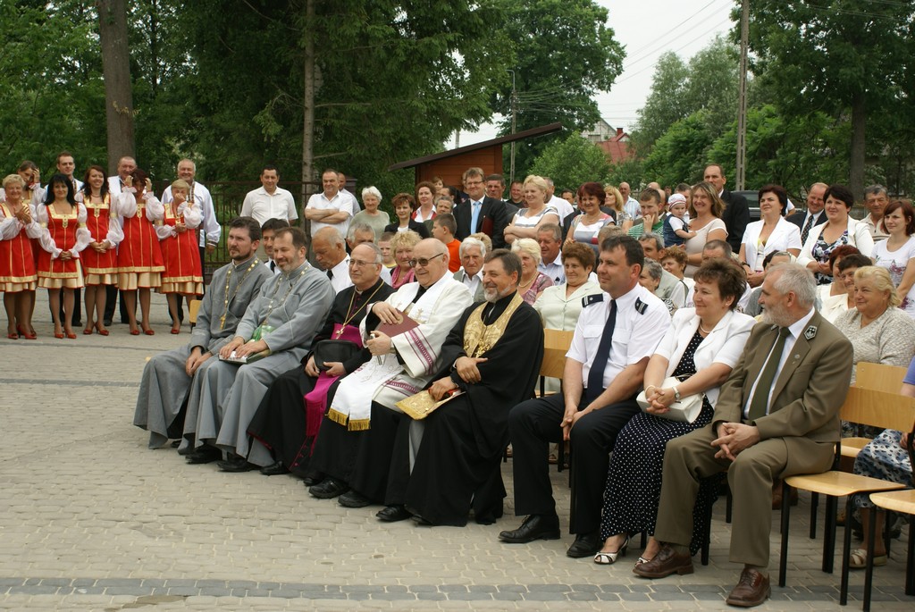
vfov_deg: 25.8
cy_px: 306
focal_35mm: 52
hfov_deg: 37.8
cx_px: 458
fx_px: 1336
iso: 100
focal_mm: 35
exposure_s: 1/125
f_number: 8
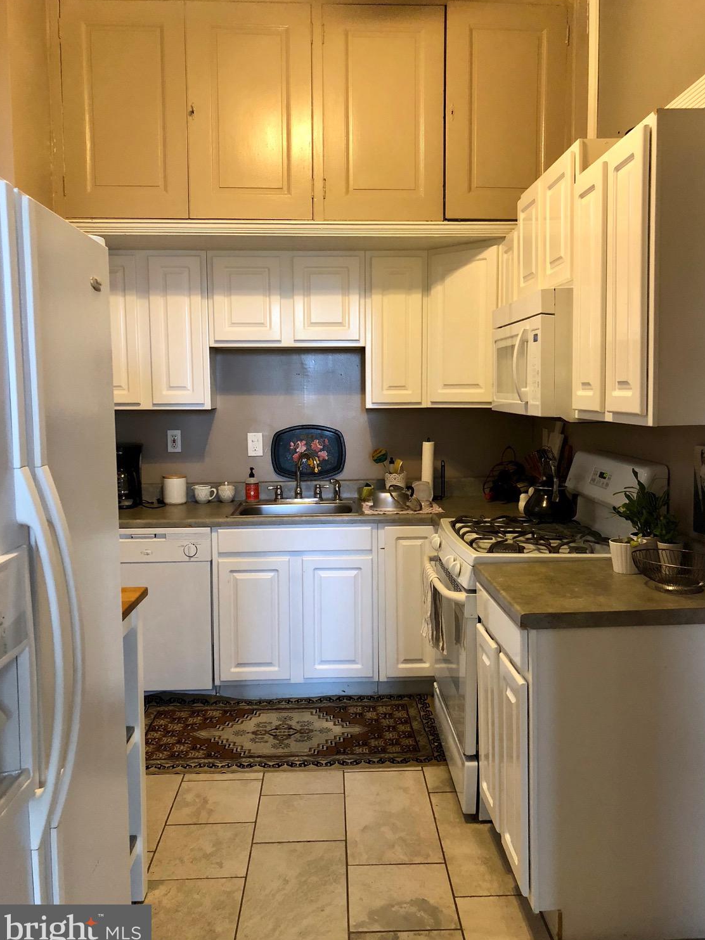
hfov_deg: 48.2
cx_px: 358
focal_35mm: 29
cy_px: 470
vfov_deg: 61.7
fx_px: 788
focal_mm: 4
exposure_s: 1/15
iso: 80
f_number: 1.8
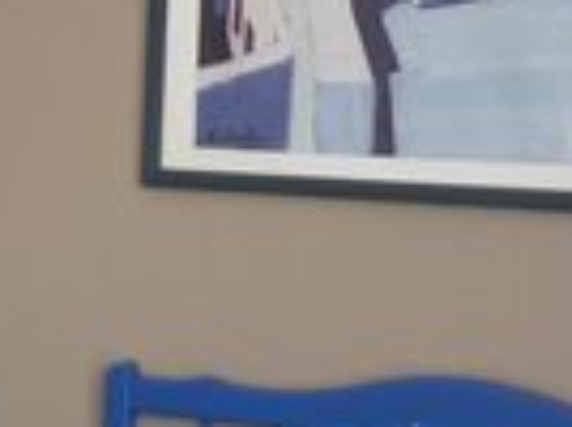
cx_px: -512
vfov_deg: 11.0
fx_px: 2210
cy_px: 233
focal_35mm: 134
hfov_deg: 13.1
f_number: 3.3
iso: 160
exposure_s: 1/30
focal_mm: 4.1
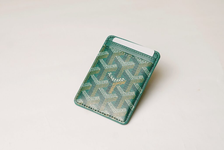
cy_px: 75
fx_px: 467
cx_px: 112
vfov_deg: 18.2
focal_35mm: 75
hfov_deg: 27.0
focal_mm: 50
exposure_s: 1/160
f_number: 4
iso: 320
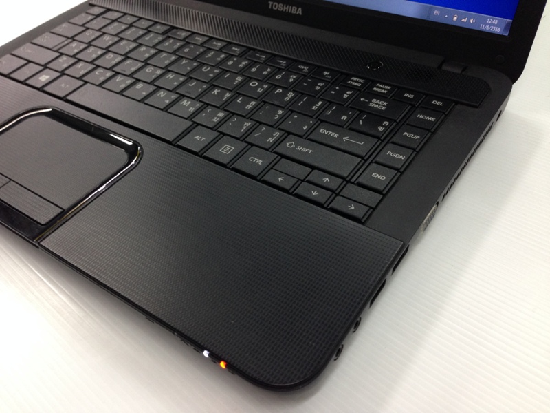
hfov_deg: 55.4
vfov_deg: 42.9
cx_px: 275
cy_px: 206
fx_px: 524
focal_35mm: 33
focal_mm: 4.12
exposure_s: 1/20
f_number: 2.4
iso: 125
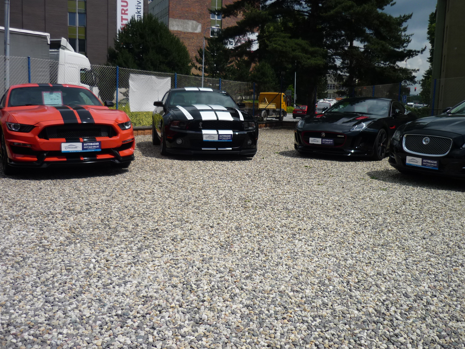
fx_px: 457
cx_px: 233
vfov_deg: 41.8
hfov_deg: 54.0
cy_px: 170
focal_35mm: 34
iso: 100
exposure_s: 1/400
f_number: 8
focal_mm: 5.5
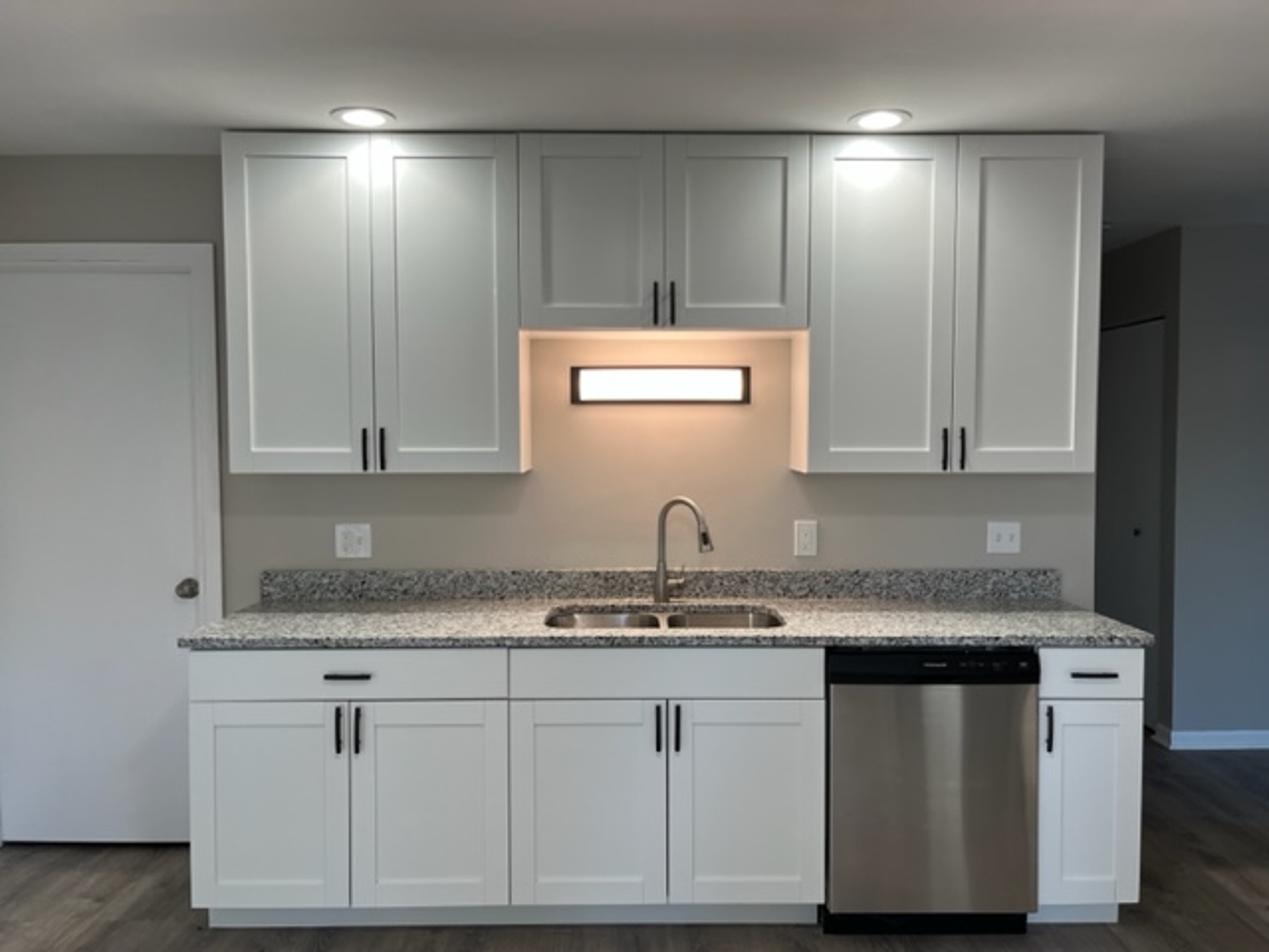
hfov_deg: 67.3
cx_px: 634
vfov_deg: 53.1
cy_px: 476
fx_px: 953
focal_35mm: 26
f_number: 1.6
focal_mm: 5.1
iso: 64
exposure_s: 1/120
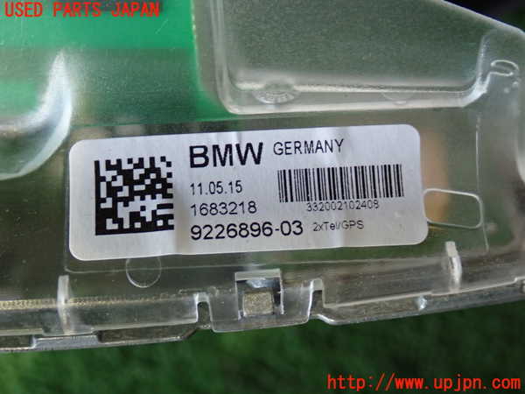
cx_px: 262
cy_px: 197
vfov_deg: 27.0
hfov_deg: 35.5
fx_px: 819
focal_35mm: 54
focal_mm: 9.65
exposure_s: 1/50
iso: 500
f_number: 3.3
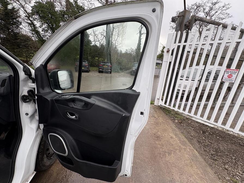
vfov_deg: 85.7
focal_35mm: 14
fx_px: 99
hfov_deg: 102.1
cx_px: 122
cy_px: 92
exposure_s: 1/327
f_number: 2.2
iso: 40
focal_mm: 2.22
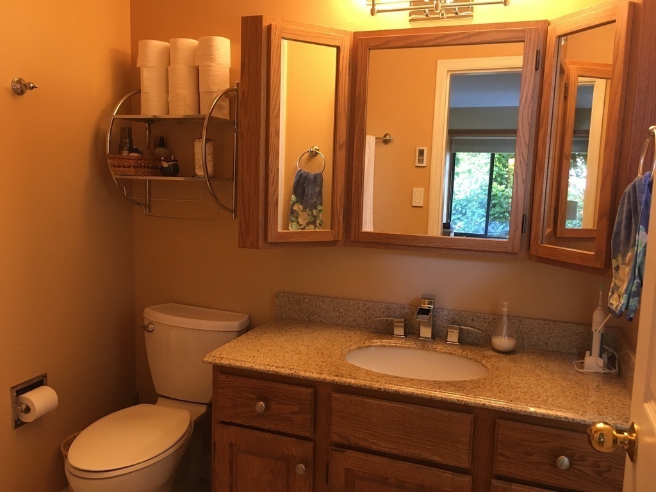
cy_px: 246
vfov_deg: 48.2
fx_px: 550
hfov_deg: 61.7
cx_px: 328
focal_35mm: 29
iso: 125
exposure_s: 1/30
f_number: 2.2
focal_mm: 4.15
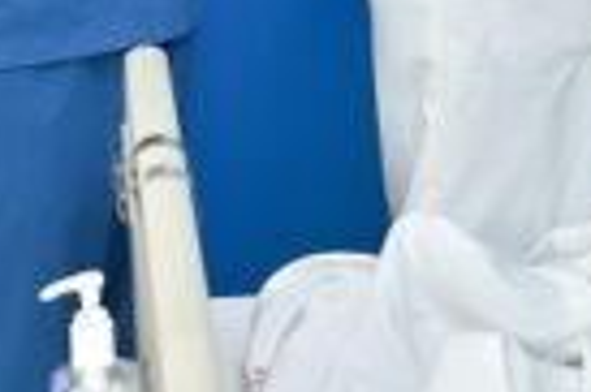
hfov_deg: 13.8
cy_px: -379
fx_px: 2378
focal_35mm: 145
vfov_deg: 8.9
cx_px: 675
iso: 320
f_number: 4
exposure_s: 1/200
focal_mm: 34
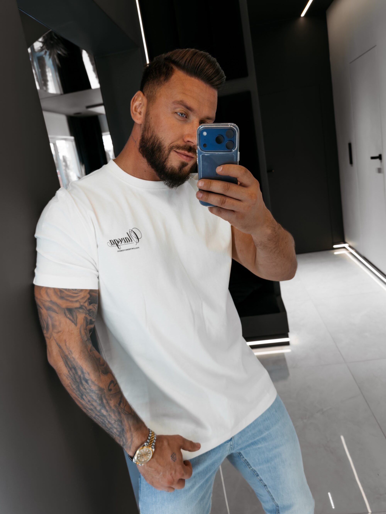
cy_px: 257
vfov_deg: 63.4
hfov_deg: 49.7
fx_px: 416
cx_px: 193
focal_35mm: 28
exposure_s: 1/120
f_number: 1.8
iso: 64
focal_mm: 6.76
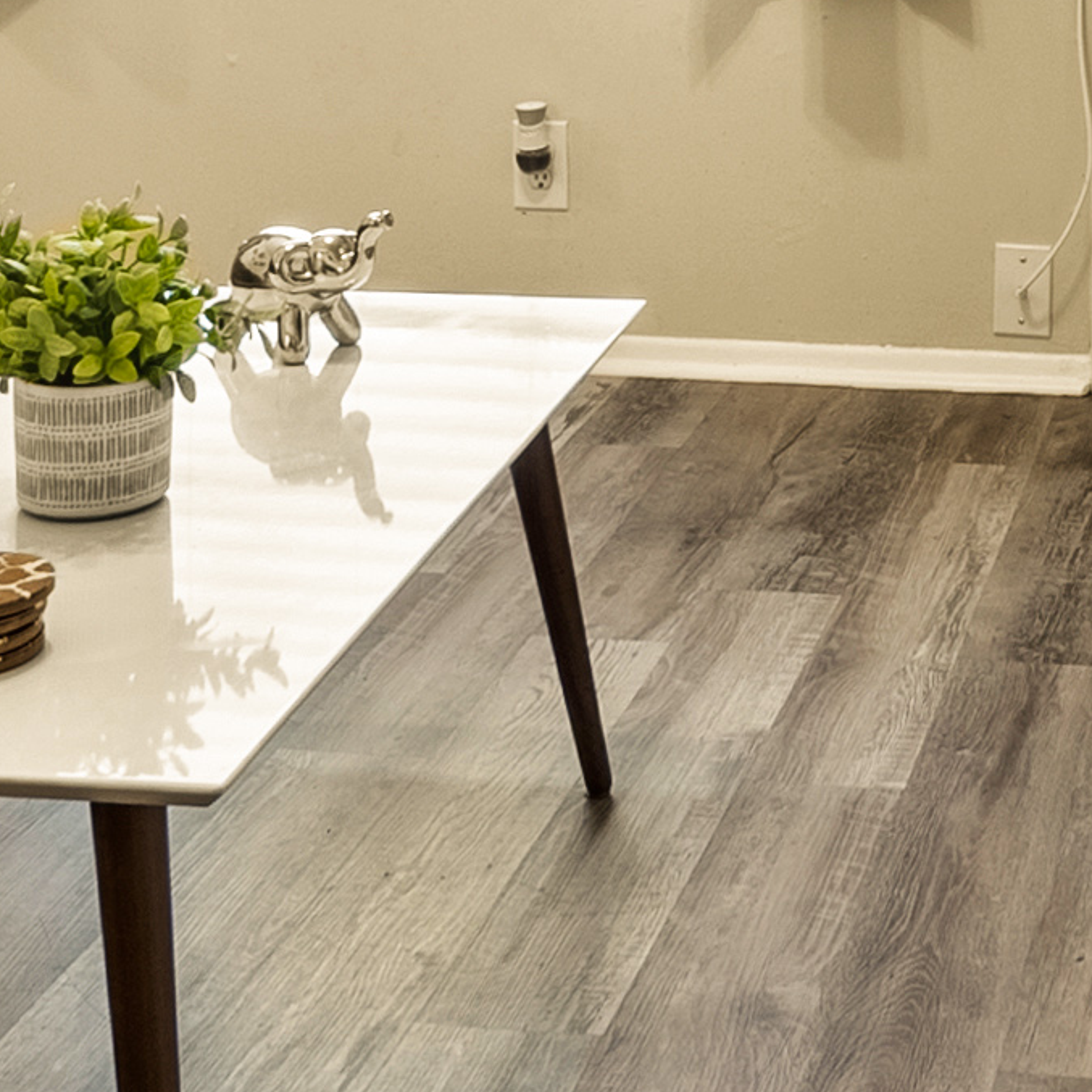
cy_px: -366
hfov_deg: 23.0
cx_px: 1021
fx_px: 2605
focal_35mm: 73
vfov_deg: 21.2
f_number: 9.5
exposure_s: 1/1.43
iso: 250
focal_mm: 14
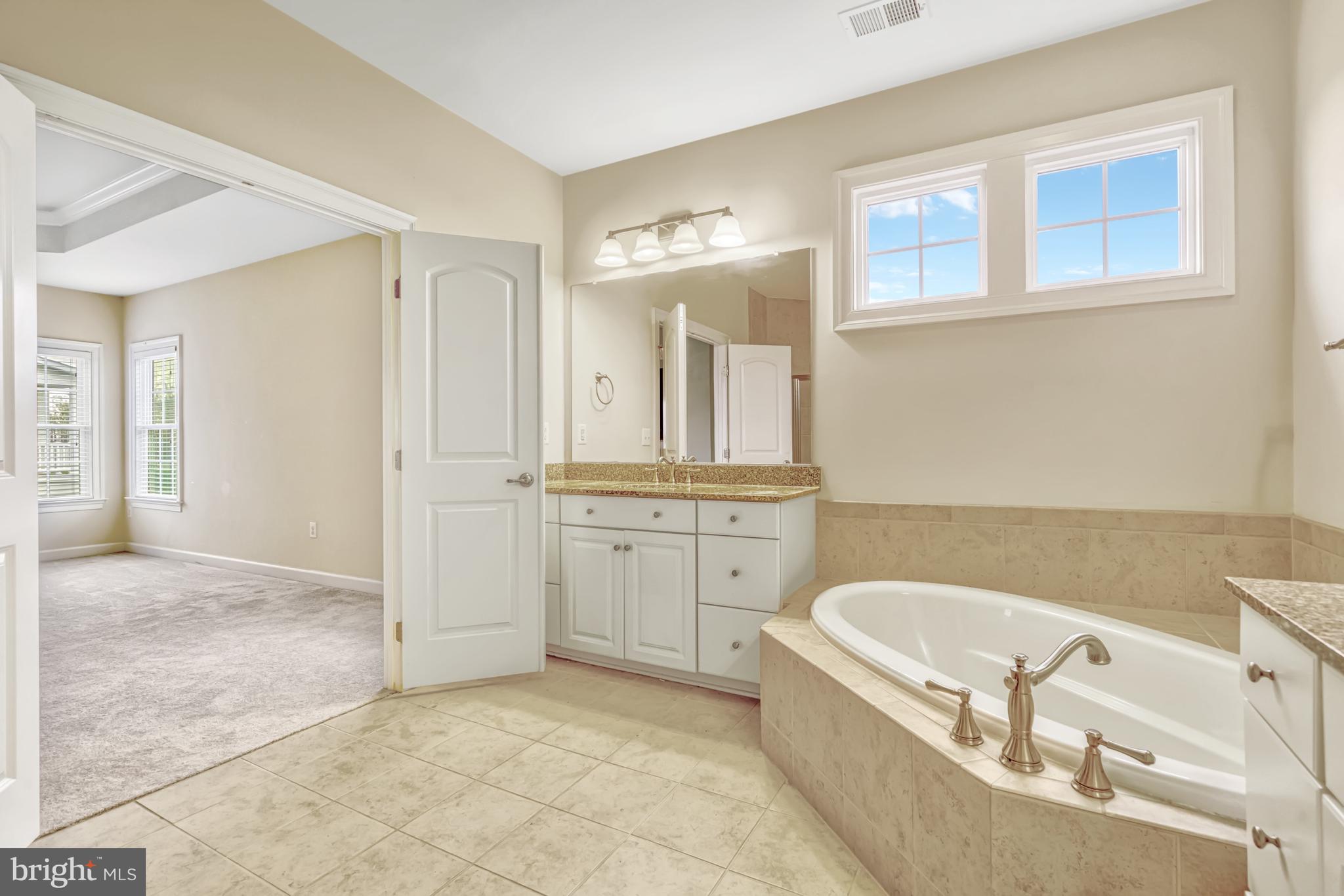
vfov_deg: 73.8
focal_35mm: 16
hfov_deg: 96.7
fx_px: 597
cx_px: 672
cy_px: 448
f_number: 8
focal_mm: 16
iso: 1250
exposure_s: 1/80
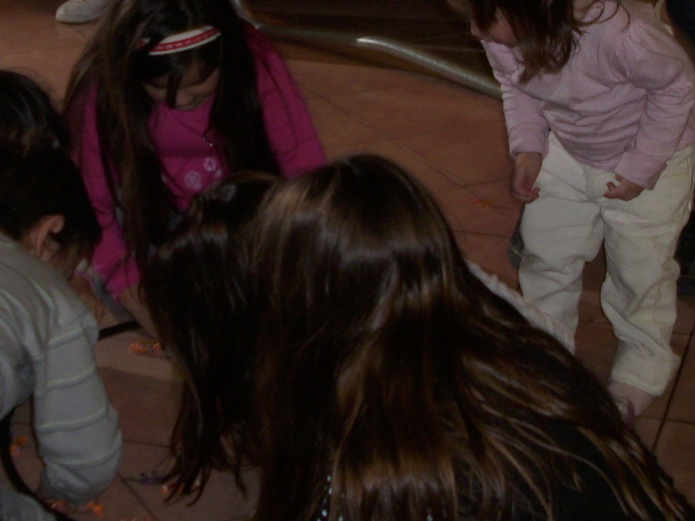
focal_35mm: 78
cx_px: 335
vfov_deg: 18.7
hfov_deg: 25.0
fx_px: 1566
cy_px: 94
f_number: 2.8
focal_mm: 6.2
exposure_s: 1/30
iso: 50
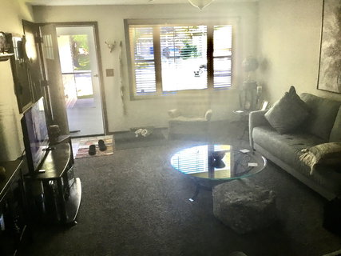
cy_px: 128
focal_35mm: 31
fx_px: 305
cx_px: 170
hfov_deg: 58.4
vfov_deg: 45.4
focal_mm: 3.3
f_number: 2.4
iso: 32
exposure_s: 1/30
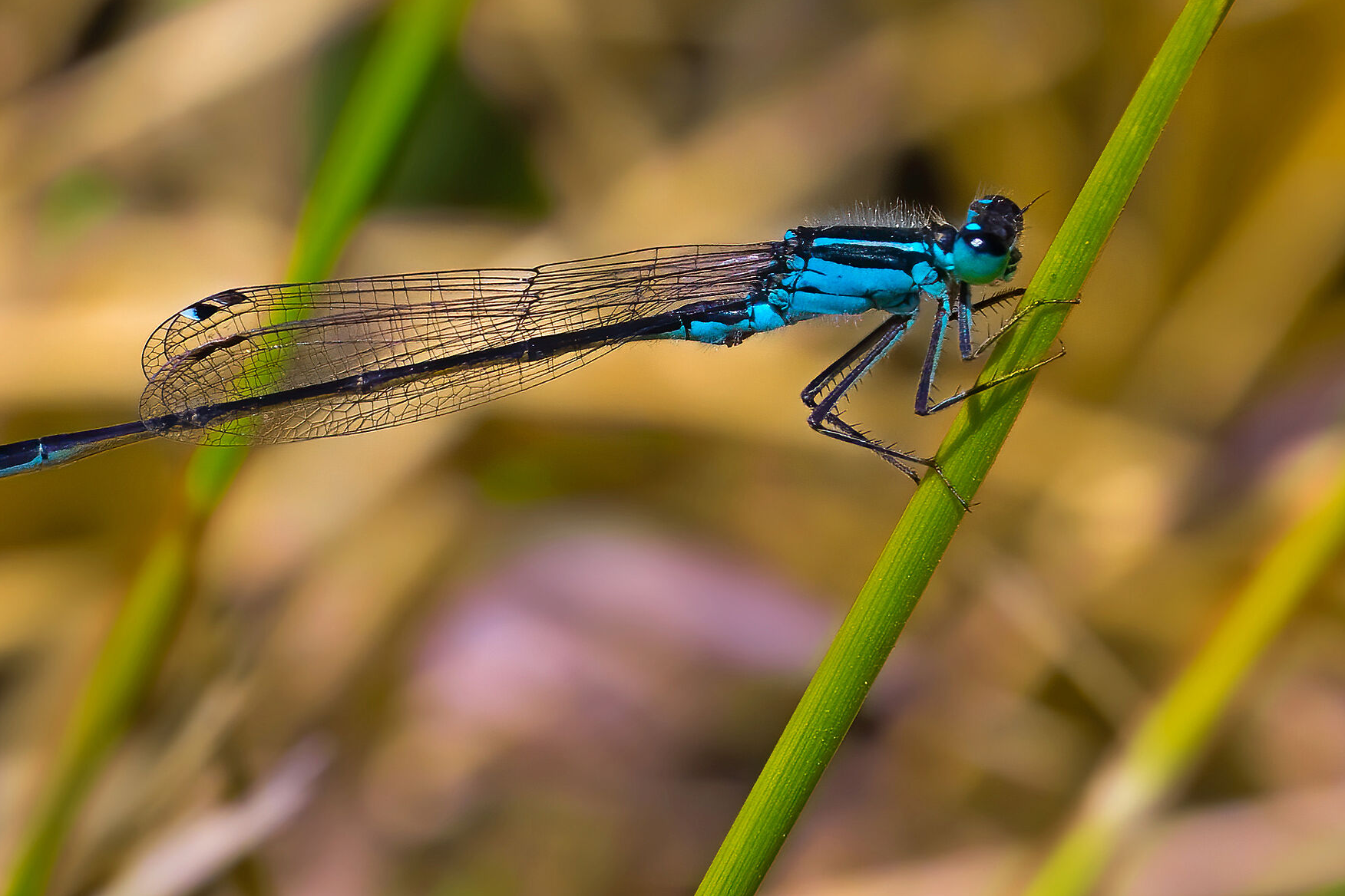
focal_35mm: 822
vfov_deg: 1.7
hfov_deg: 2.5
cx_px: 588
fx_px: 30708
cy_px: 341
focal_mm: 400
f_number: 10
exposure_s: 1/1000
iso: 400
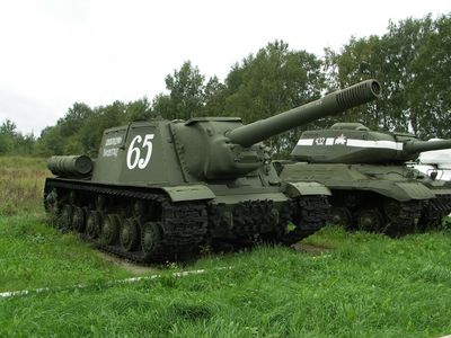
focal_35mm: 40
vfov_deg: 36.0
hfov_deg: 46.8
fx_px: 521
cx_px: 226
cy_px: 169
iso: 50
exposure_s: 1/80
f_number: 3.5
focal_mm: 10.5
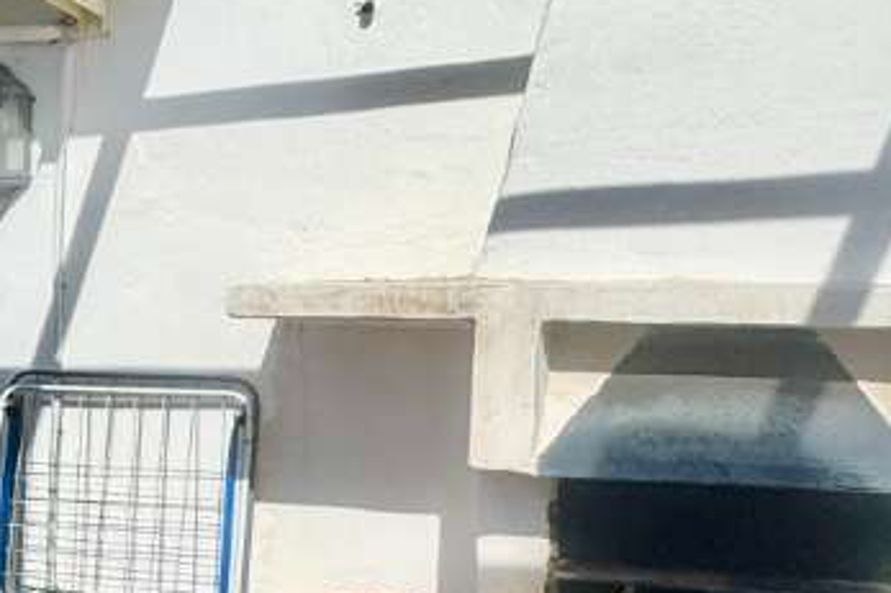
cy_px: 402
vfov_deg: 21.5
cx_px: -585
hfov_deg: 22.9
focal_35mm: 63
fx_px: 1558
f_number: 2.2
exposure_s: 1/3906
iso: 40
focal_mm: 2.22
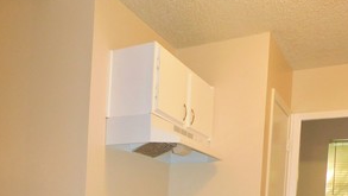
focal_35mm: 41
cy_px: 239
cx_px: 167
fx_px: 378
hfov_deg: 49.4
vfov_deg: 25.8
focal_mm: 4
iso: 200
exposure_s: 1/30
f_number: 3
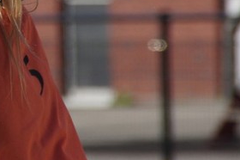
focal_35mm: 1372
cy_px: -34
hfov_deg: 1.5
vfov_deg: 1.0
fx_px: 9136
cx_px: -64
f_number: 9
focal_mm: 250
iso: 200
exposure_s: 1/500
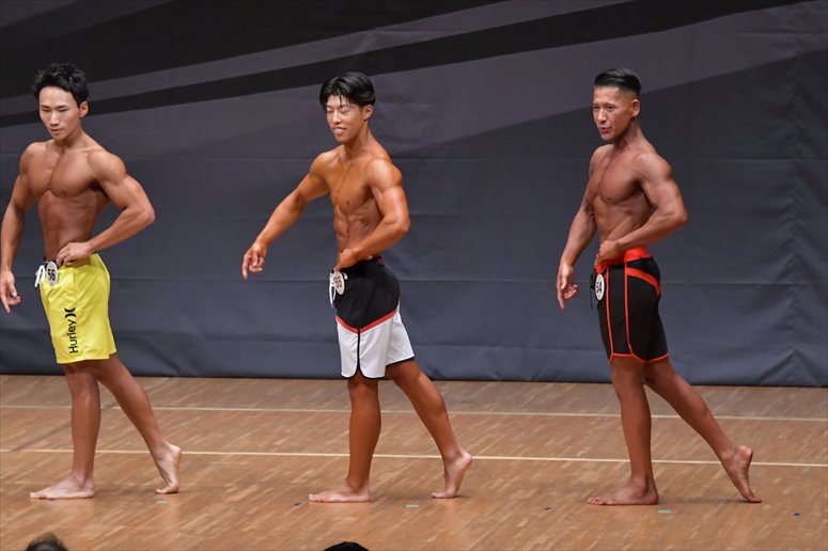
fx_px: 5862
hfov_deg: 8.1
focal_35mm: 255
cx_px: 414
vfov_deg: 5.4
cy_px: 276
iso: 6400
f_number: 5.6
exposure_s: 1/400
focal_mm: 170
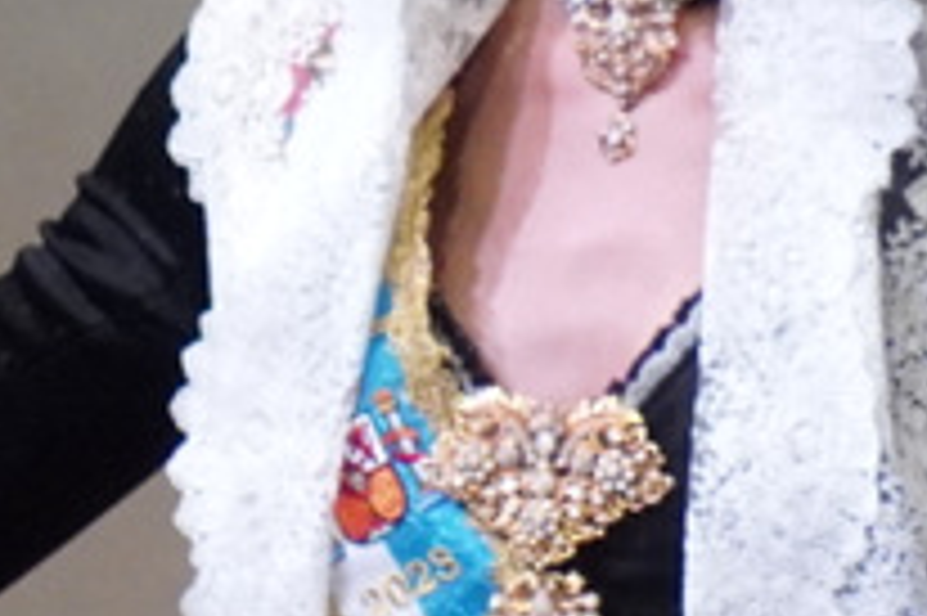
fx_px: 45051
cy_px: 22
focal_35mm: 1751
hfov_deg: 1.2
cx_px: -112
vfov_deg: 0.8
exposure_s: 1/320
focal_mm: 200
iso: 2500
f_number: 5.6
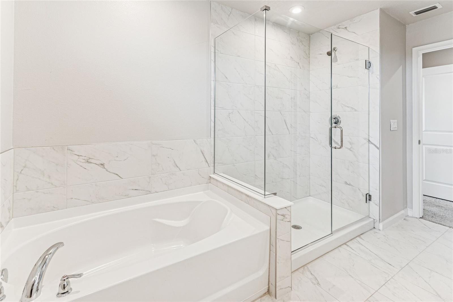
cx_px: 226
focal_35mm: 15
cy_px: 151
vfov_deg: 77.3
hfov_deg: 100.4
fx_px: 189
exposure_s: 1/10
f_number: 7.1
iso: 100
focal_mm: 10
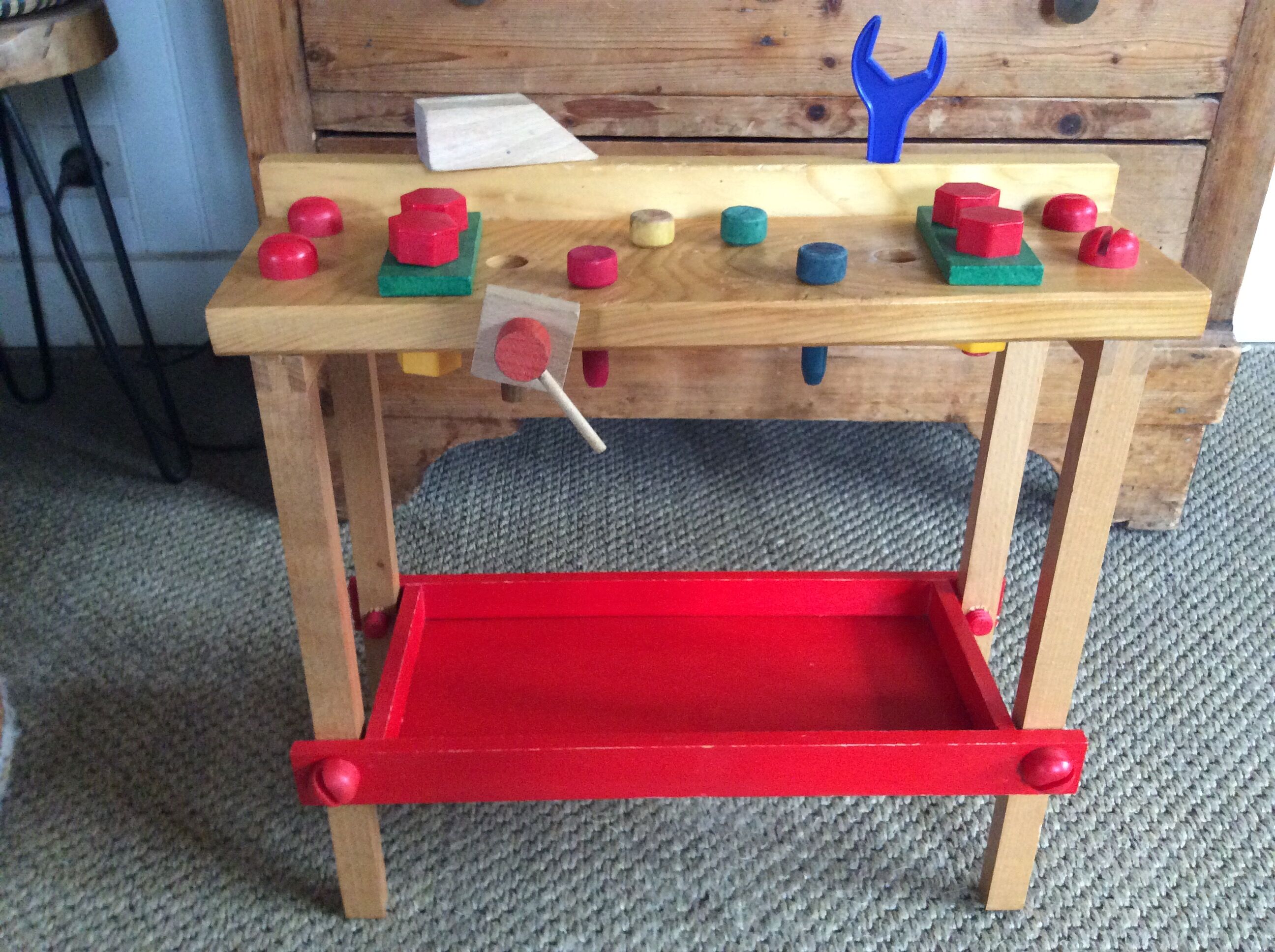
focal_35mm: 32
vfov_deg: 44.1
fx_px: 1177
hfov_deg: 56.9
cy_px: 476
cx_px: 638
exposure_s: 1/25
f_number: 2.4
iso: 320
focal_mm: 3.3
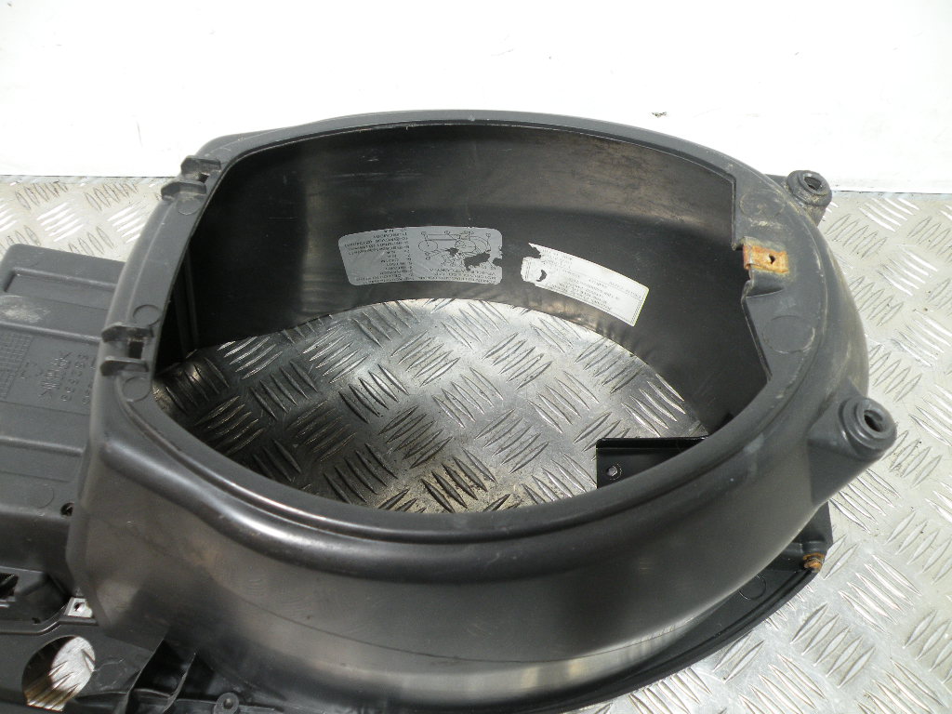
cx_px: 476
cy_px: 357
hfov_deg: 65.3
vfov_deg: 51.4
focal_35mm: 27
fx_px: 743
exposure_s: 1/59.7
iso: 140
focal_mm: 4.7
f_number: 2.8
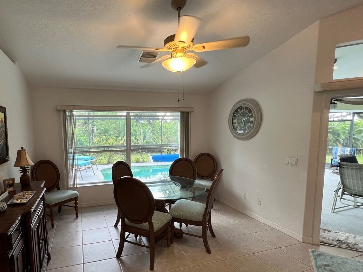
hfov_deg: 85.9
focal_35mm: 18
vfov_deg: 71.3
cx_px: 134
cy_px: 152
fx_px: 189
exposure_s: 1/120
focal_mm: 1.57
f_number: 1.8
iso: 160
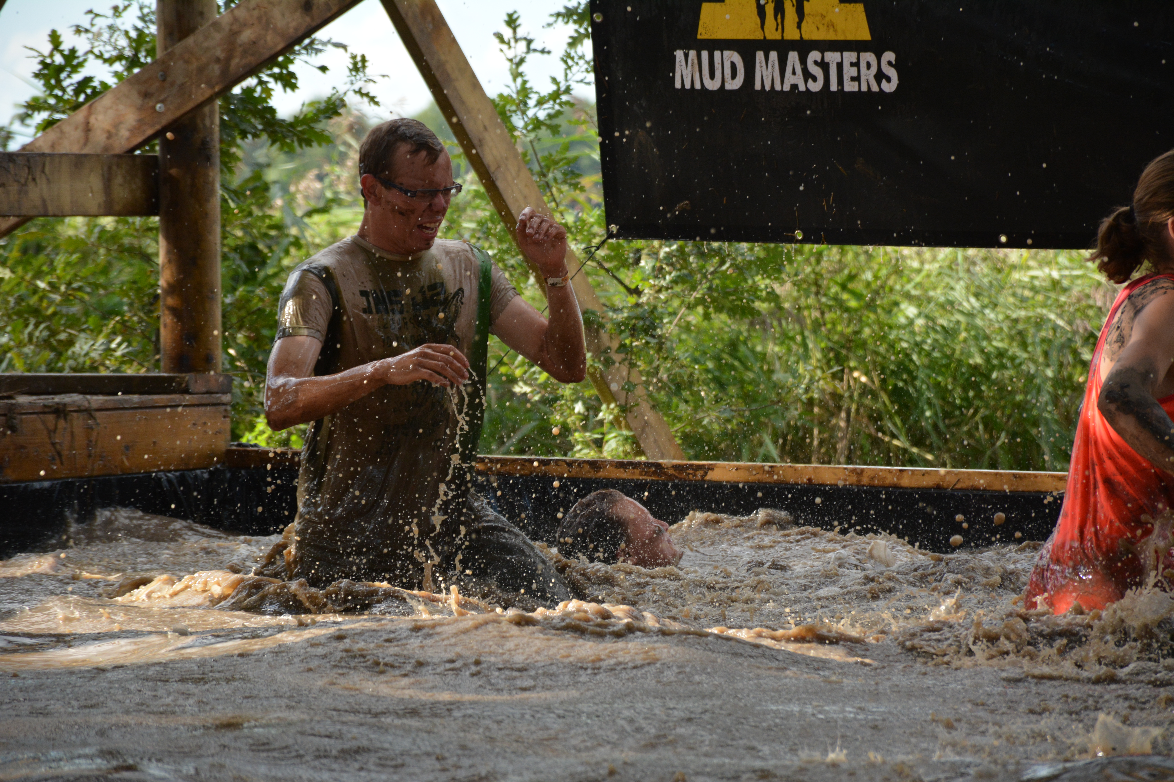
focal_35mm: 210
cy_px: 391
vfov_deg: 6.5
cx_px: 587
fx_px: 6848
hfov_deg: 9.8
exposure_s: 1/800
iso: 800
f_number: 5.6
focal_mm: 140
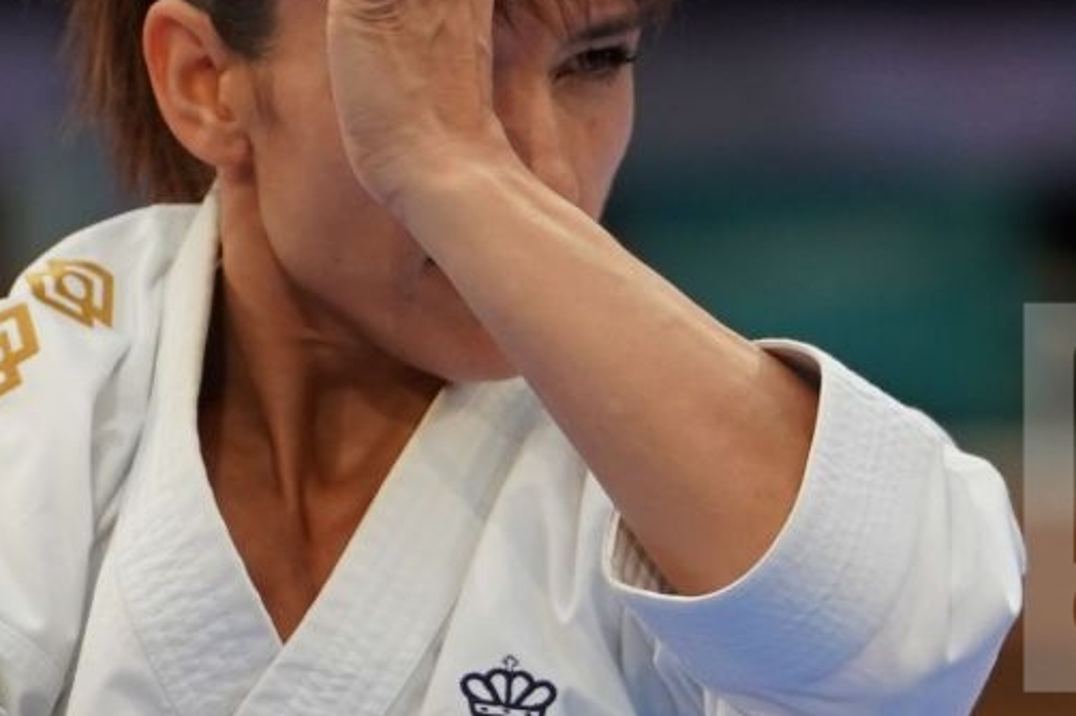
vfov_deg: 1.3
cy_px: 498
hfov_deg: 1.9
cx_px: 498
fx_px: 32088
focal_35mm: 1074
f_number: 2.8
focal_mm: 200
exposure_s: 1/500
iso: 640
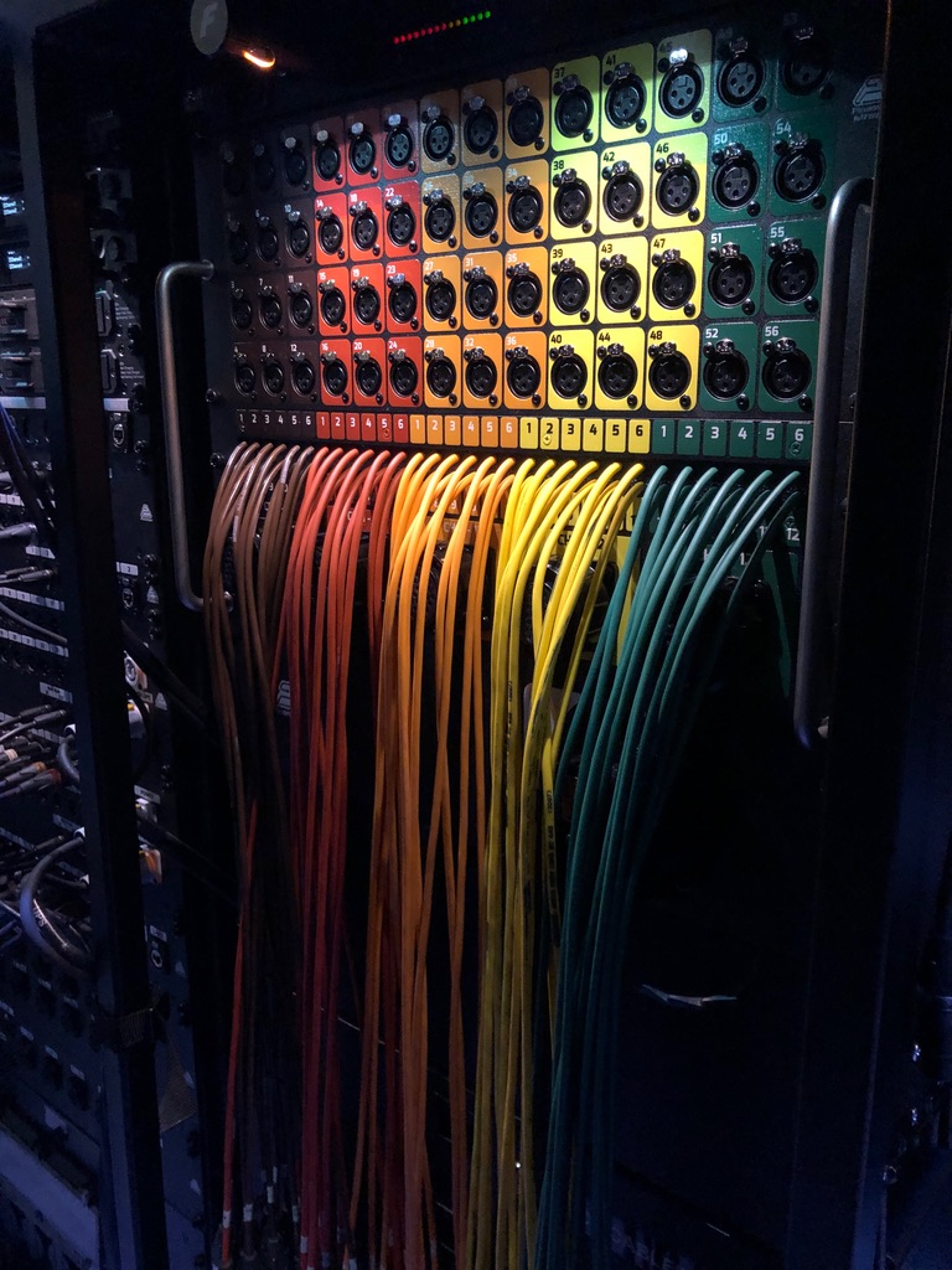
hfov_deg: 49.7
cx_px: 476
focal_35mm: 28
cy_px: 635
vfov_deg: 63.4
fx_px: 1027
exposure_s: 1/7
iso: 80
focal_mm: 4
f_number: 1.8
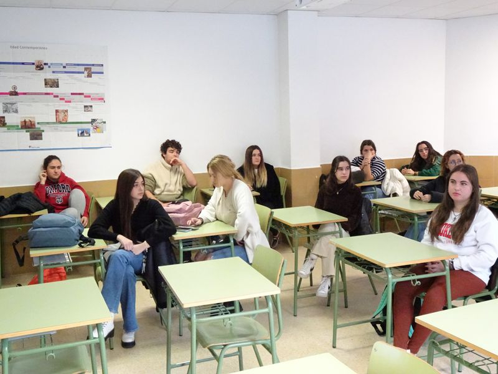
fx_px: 532
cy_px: 187
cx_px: 249
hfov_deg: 50.1
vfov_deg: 38.7
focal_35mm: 37
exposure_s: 1/60
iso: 2000
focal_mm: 6.37
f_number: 4
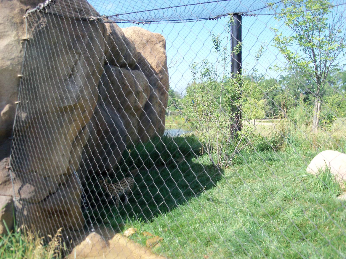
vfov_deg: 40.7
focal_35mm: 35
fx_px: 350
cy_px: 130
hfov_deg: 52.6
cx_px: 173
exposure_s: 1/320
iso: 80
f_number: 3
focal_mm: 6.3
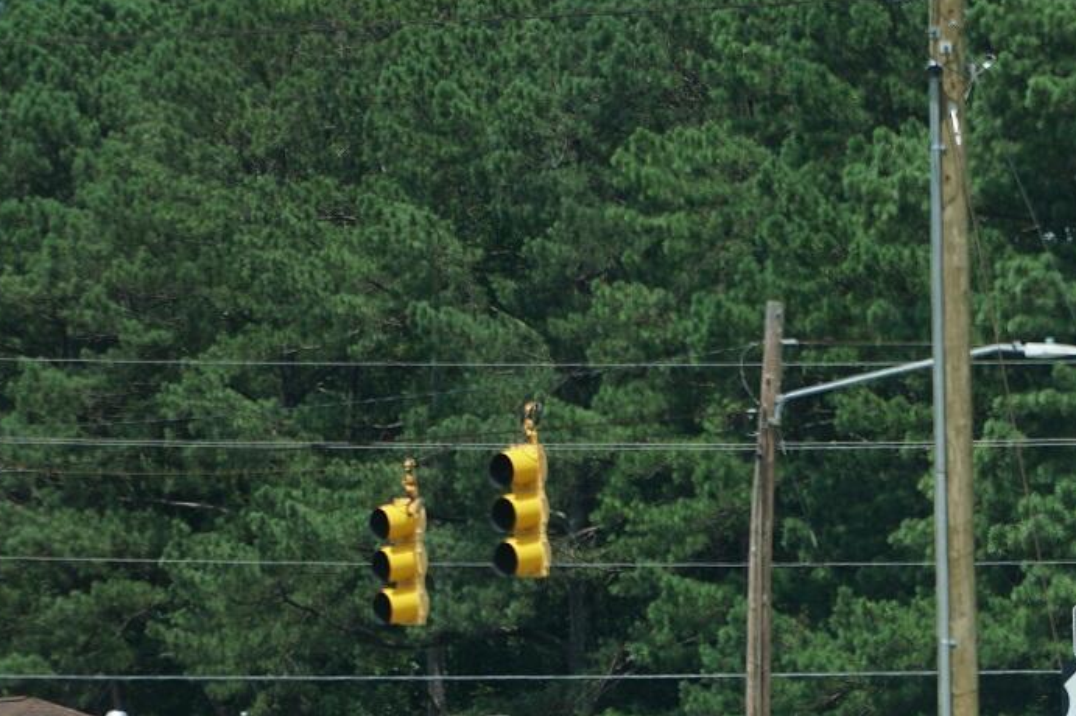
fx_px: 10219
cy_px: 774
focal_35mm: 342
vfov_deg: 4.0
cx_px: 1120
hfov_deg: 6.0
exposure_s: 1/400
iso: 100
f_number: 5.6
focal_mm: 105
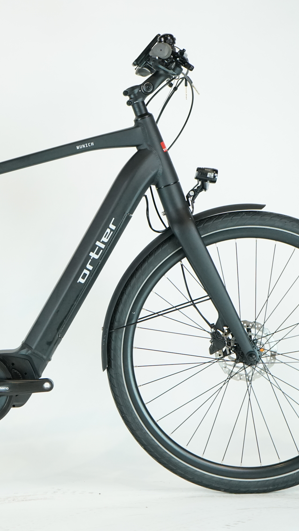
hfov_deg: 13.8
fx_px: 1226
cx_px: 20
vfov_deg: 24.5
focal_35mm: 87
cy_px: 265
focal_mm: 55
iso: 2000
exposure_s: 1/200
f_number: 6.3
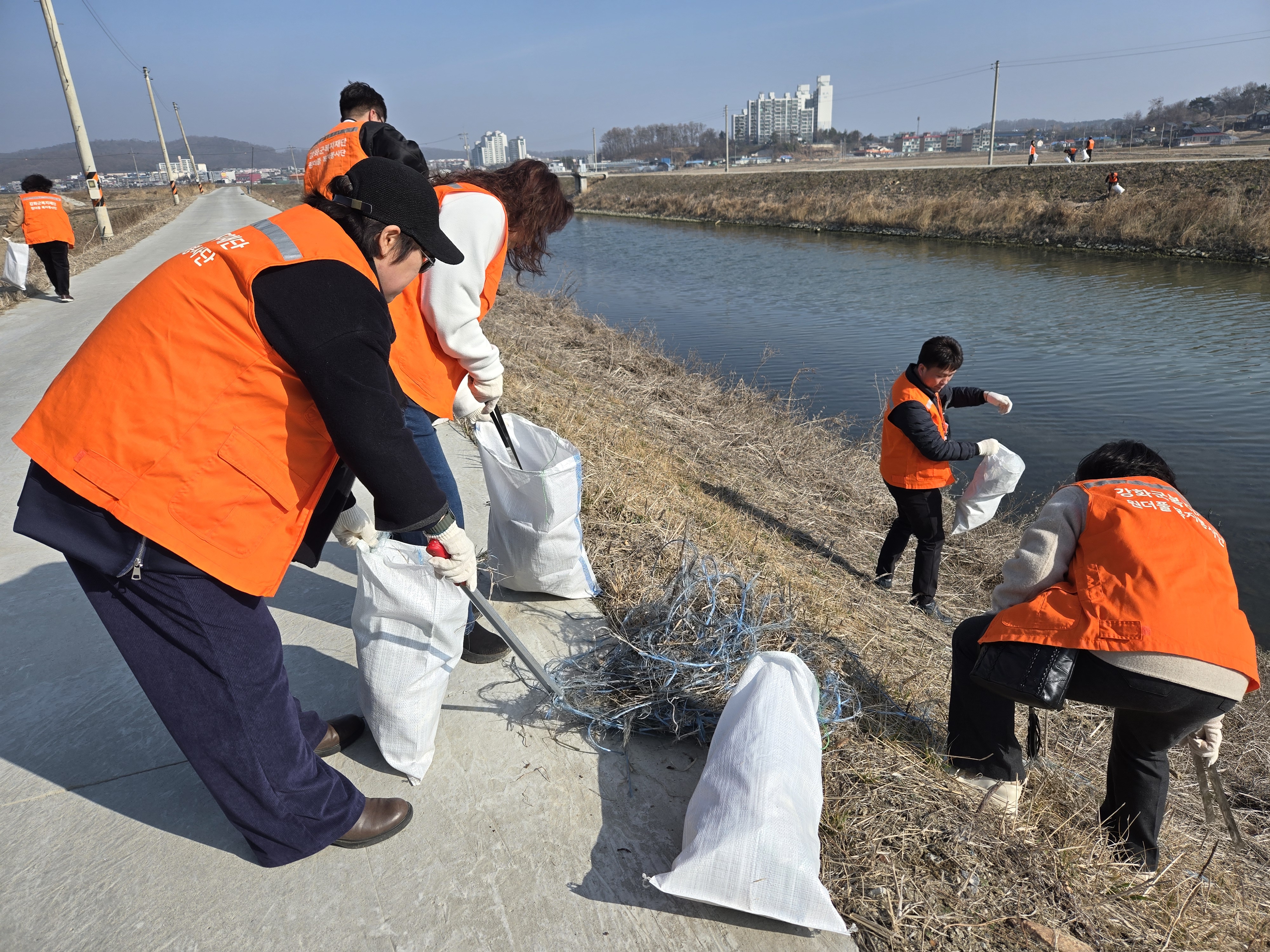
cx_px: 635
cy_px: 476
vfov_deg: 58.9
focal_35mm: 23
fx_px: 844
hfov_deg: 73.9
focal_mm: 5.4
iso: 32
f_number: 1.8
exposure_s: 1/2921
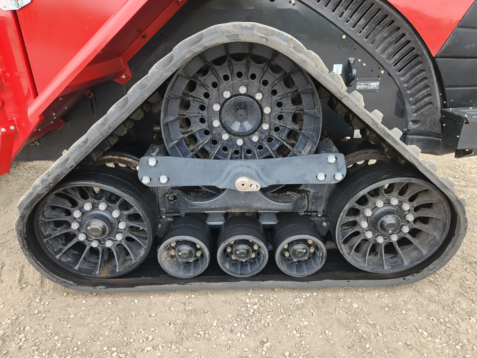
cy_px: 180
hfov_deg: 71.6
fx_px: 331
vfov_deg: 56.8
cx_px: 245
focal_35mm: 24
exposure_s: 1/180
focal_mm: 5.4
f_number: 1.8
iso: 50
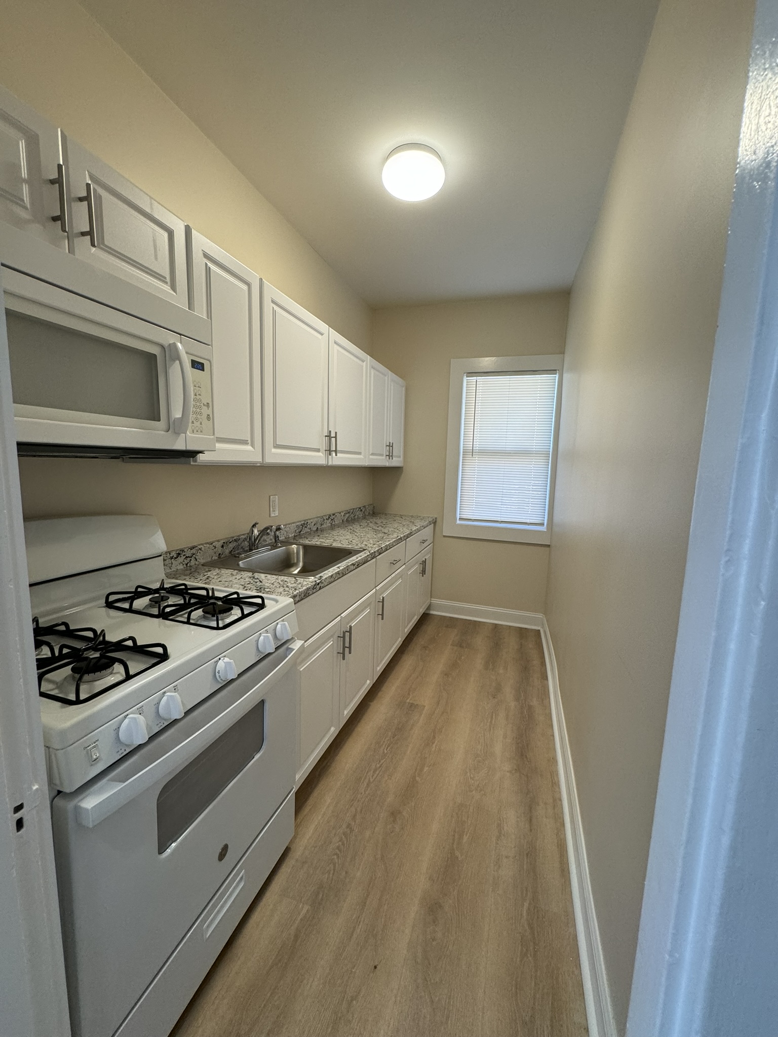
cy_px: 518
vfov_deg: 102.1
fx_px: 420
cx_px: 389
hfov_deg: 85.7
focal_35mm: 14
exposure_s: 1/120
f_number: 2.2
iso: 160
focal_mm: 2.22
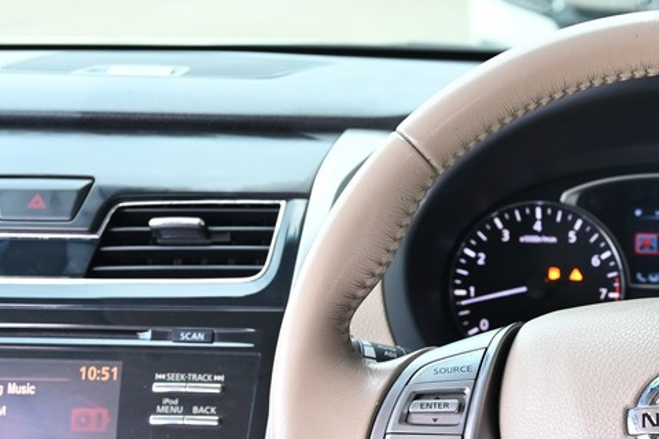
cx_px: 684
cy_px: 412
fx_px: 1321
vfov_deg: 18.5
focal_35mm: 72
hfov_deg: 26.3
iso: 560
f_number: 5.6
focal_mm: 31.5
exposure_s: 1/30
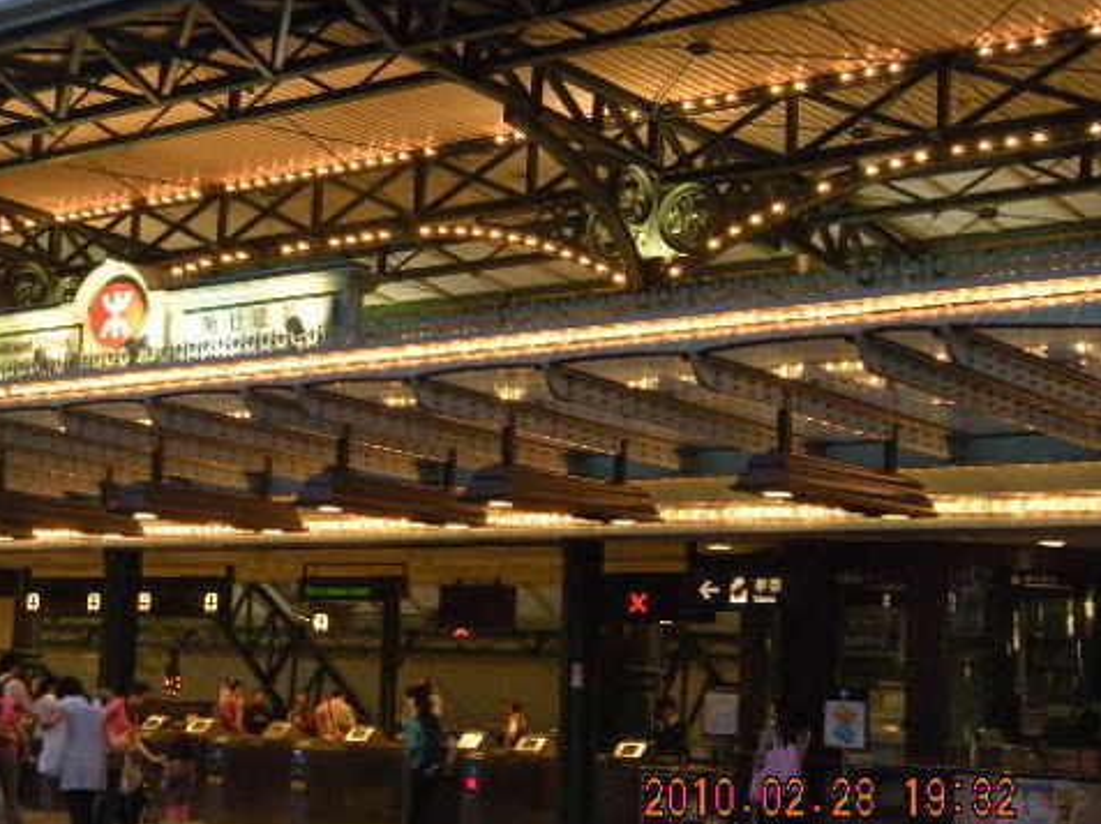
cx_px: 358
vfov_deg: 19.6
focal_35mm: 75
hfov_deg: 25.9
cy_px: 352
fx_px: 2384
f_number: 4.2
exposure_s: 1/32.4
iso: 400
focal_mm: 9.2
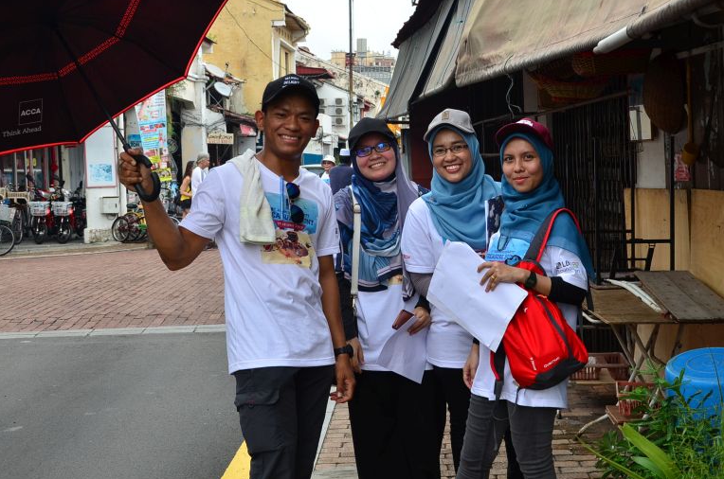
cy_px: 214
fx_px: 1104
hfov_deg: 36.2
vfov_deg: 24.5
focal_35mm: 55
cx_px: 441
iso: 200
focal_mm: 28
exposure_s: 1/250
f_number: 8
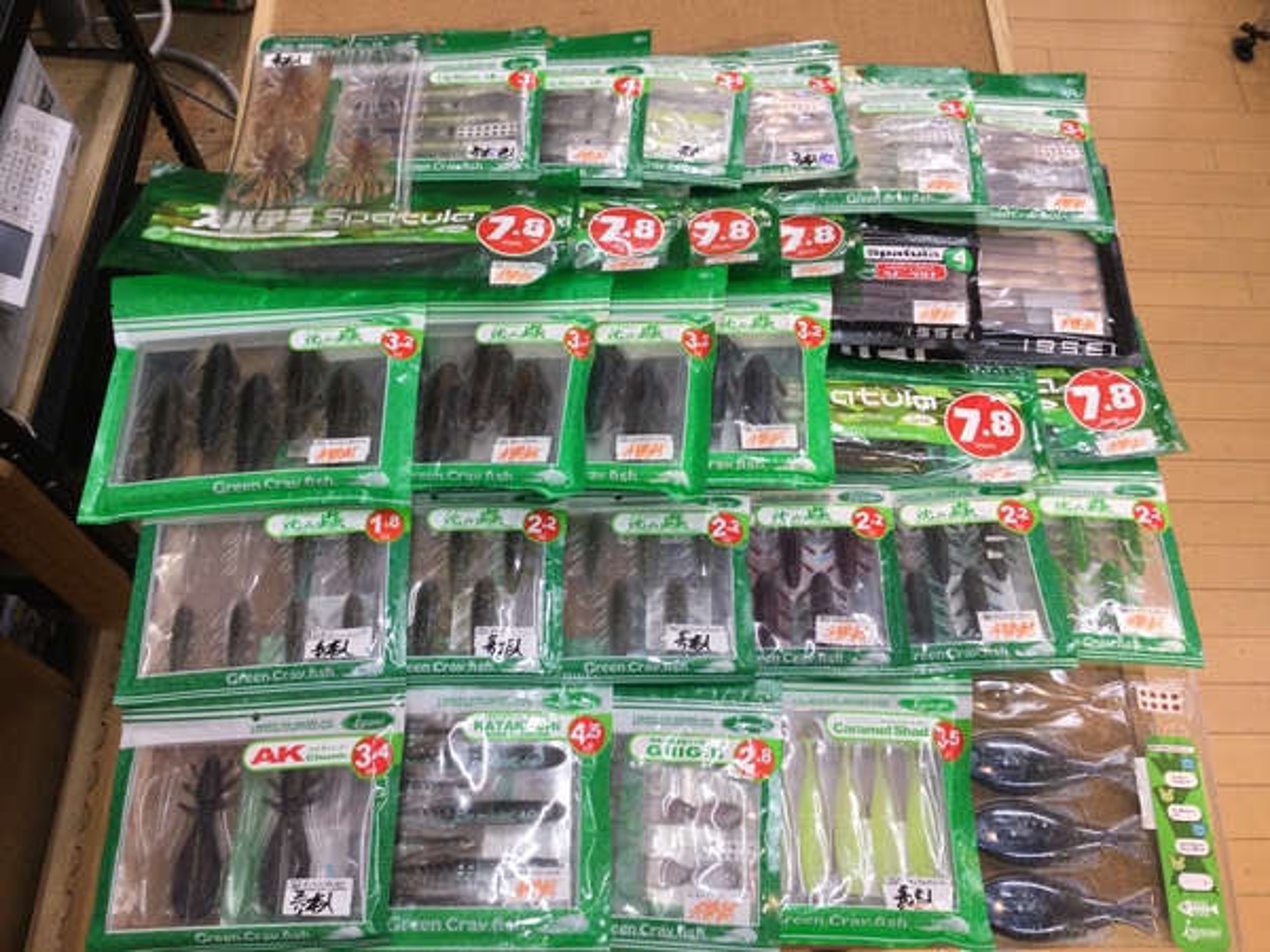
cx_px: 635
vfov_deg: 45.4
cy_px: 476
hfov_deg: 58.4
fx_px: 1137
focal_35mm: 31
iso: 25
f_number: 2.4
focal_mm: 3.3
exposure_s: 1/40
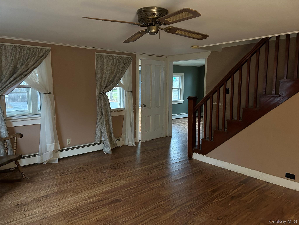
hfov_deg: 67.3
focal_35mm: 26
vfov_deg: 53.1
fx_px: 225
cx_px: 150
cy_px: 112
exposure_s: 1/30
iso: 640
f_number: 1.5
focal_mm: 5.7
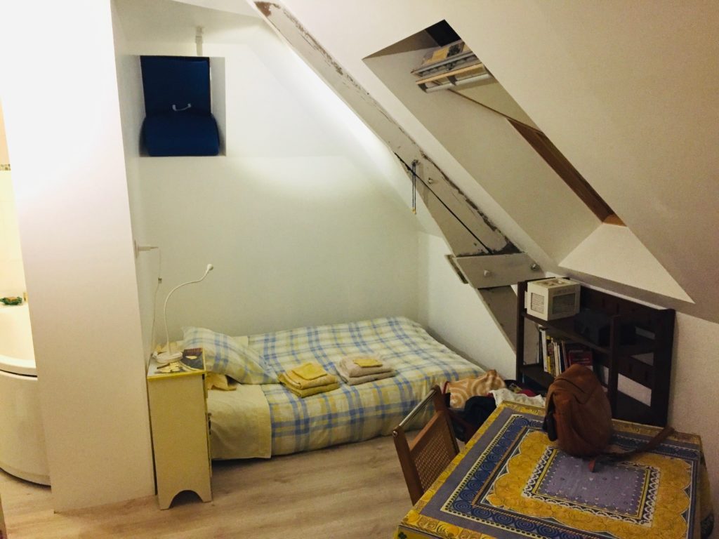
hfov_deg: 61.7
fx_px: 602
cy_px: 270
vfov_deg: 48.2
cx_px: 360
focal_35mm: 29
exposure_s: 1/25
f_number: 2.2
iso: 250
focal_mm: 4.15
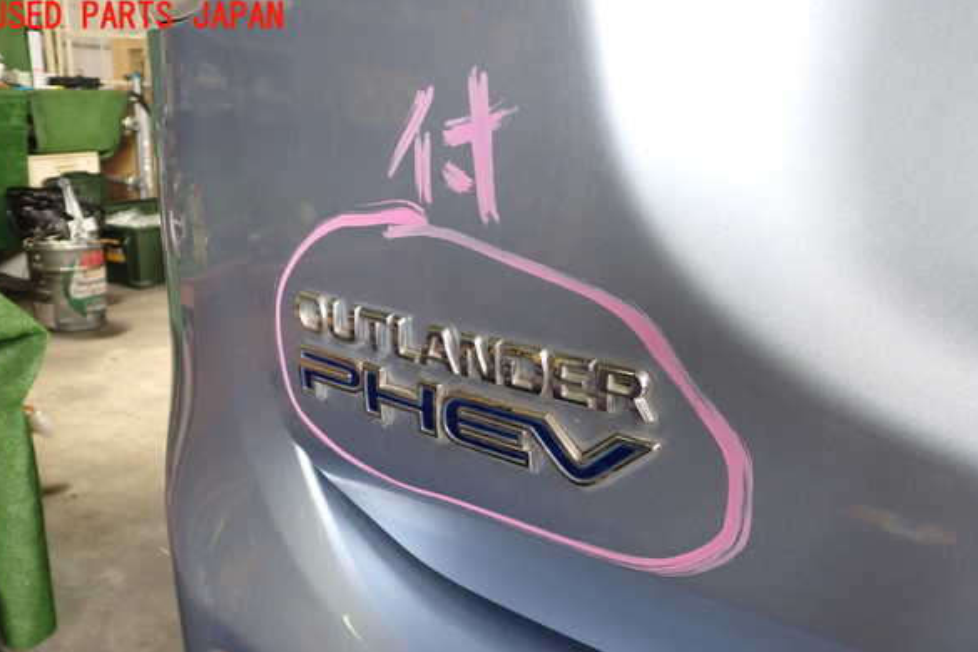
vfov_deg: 41.0
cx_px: 481
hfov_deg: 58.7
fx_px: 869
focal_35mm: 32
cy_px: 373
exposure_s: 1/50
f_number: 2.3
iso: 200
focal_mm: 5.4
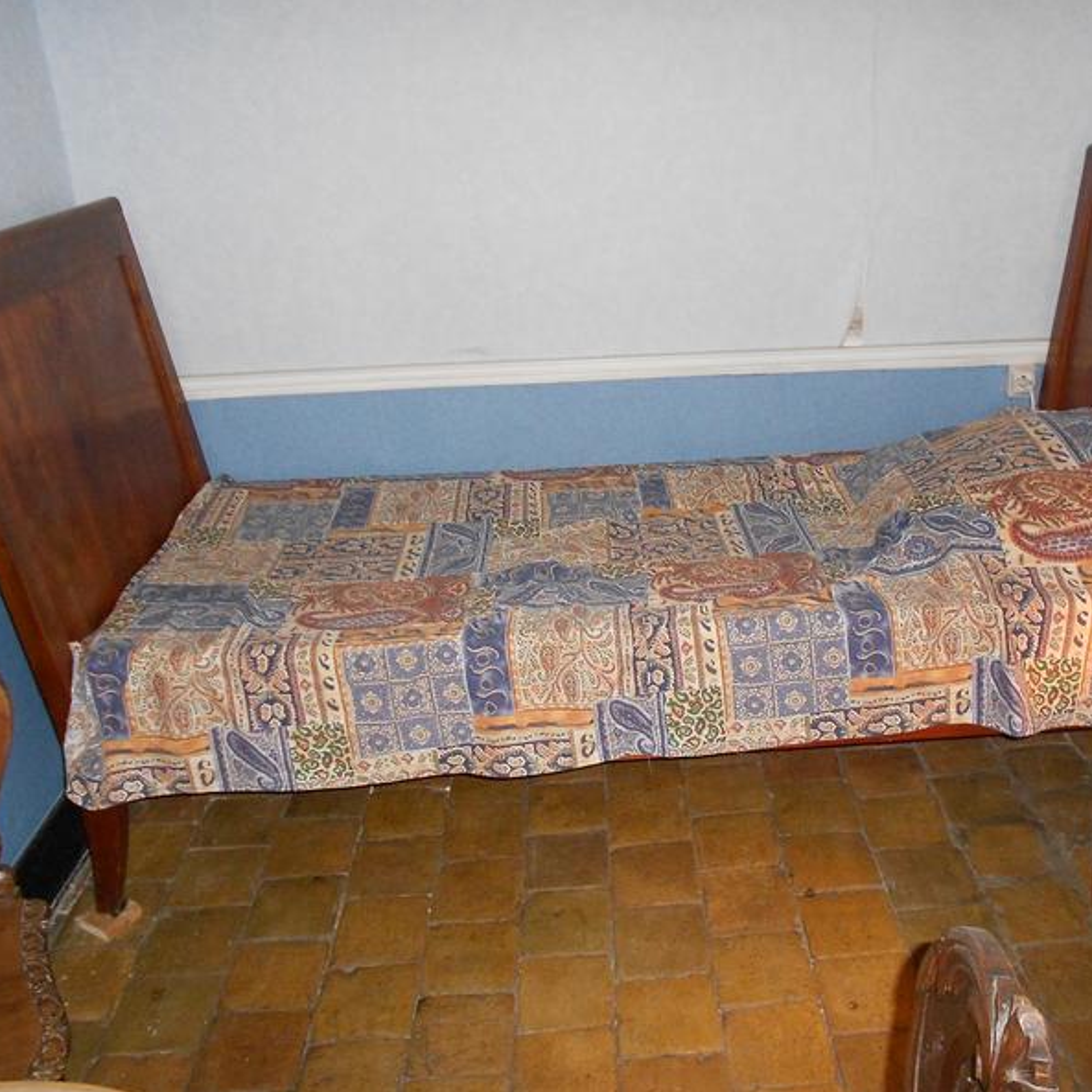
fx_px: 1106
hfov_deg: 52.3
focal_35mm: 31
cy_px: 545
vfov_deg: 52.5
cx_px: 632
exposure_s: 1/25
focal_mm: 4.6
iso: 320
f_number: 3.2
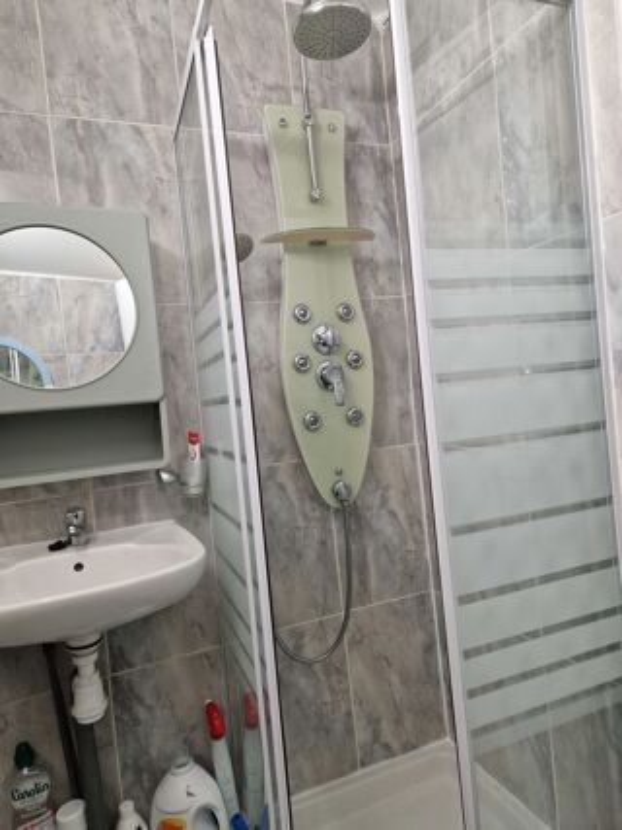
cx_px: 311
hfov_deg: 58.9
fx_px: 551
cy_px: 415
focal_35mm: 23
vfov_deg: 73.9
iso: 100
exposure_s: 1/100
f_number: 1.8
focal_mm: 5.4
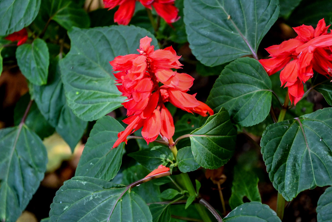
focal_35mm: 210
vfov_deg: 6.5
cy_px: 111
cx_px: 166
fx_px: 1938
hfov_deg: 9.8
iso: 3200
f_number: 6.3
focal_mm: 140
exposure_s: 1/160
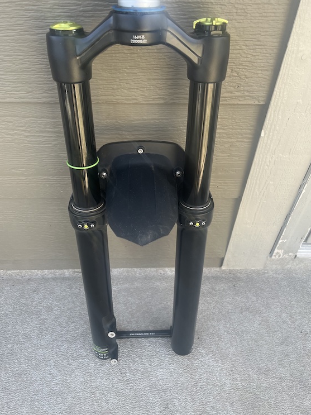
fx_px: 336
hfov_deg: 49.7
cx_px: 157
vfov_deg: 63.4
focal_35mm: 28
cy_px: 192
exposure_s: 1/229
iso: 40
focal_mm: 5.1
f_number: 1.6
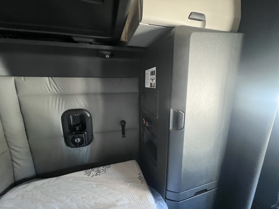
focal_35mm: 13
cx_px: 140
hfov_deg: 106.2
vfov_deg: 89.9
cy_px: 104
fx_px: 105
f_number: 1.8
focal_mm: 1.57
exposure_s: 1/41
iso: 1000
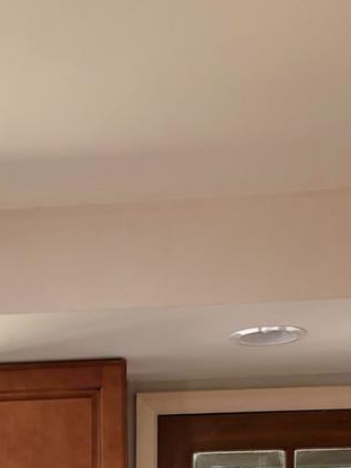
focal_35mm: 75
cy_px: 633
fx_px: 1014
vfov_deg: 22.7
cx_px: -10
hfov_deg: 19.0
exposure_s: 1/60
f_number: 1.6
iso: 80
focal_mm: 5.96
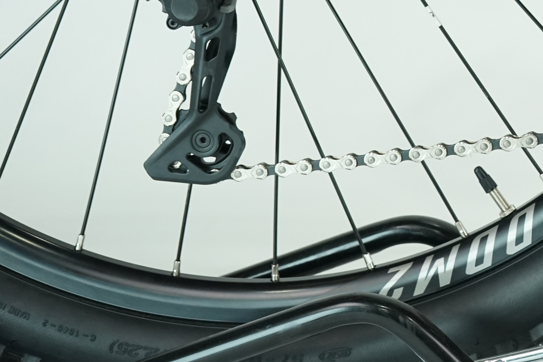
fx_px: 1810
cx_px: 719
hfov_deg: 16.1
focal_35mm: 120
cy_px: -96
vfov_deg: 11.2
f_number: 6.3
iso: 1600
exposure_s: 1/200
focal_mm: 44
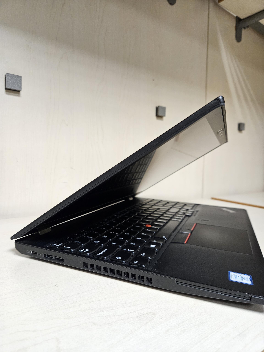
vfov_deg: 73.9
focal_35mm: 23
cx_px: 132
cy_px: 176
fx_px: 234
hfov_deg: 58.9
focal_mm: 5.4
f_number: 1.8
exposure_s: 1/100
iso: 500
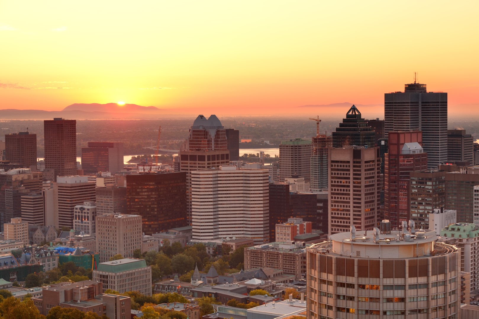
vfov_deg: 19.5
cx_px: 240
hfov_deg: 28.8
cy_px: 160
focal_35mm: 70
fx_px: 931
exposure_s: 1/40
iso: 100
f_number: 8
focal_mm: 70
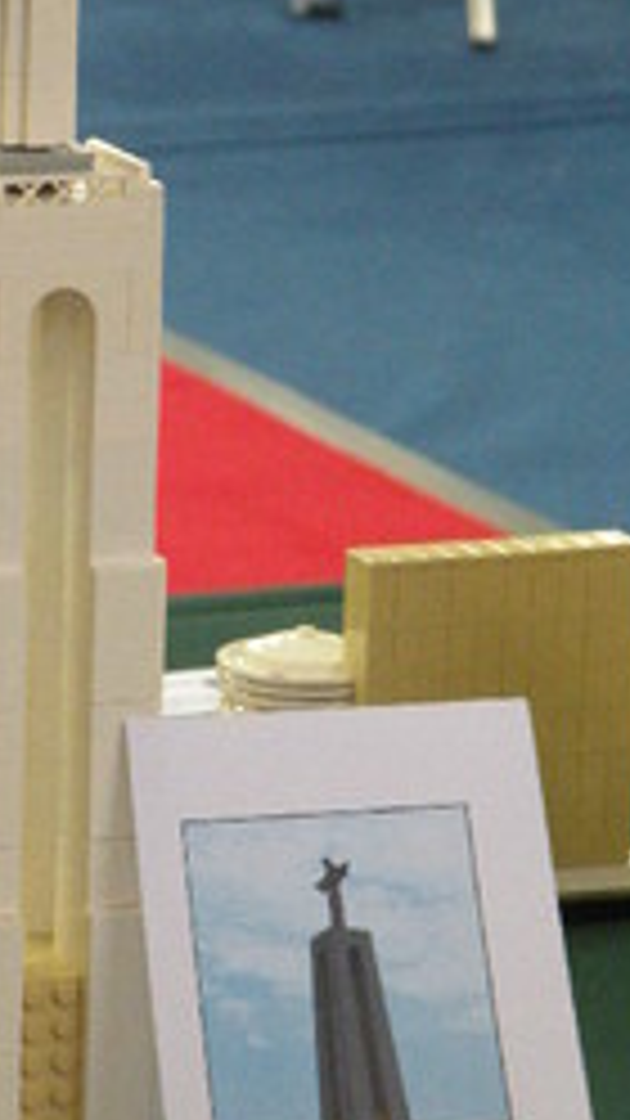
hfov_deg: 4.7
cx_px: 119
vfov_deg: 8.3
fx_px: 7724
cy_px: 612
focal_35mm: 260
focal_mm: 21
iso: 386
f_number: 4.5
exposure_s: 1/60
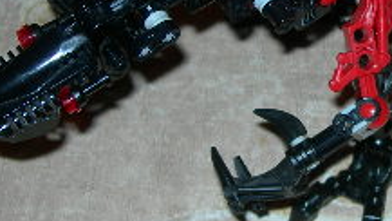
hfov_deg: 17.4
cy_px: 51
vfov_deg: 9.9
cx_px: 340
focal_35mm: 122
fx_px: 1268
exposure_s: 1/60.1
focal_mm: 7.8
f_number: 2.8
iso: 50
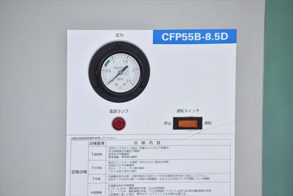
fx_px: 2687
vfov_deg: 4.2
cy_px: 98
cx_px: 146
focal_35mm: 330
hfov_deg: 6.2
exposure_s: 1/800
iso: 1250
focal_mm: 220
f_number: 6.3
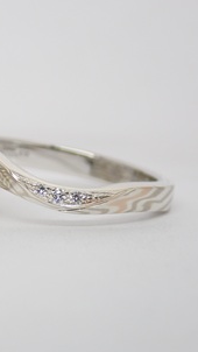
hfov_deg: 9.6
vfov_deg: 17.2
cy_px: 186
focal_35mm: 125
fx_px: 1166
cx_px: -34
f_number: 4.1
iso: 200
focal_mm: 13.65
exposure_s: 1/160
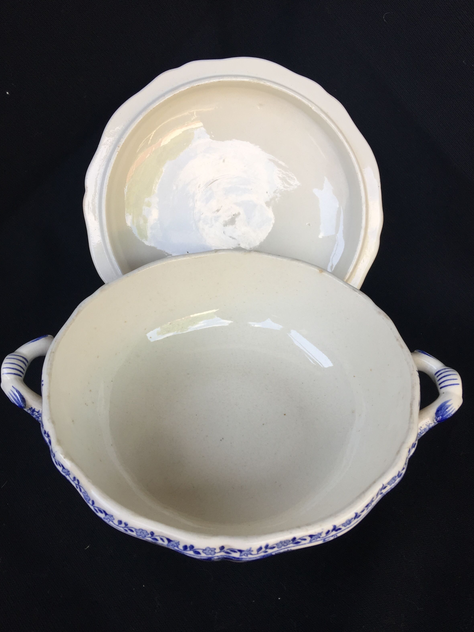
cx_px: 236
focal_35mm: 30
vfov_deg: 60.0
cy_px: 306
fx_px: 548
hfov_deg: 46.8
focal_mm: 4.15
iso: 32
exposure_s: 1/104
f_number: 2.2
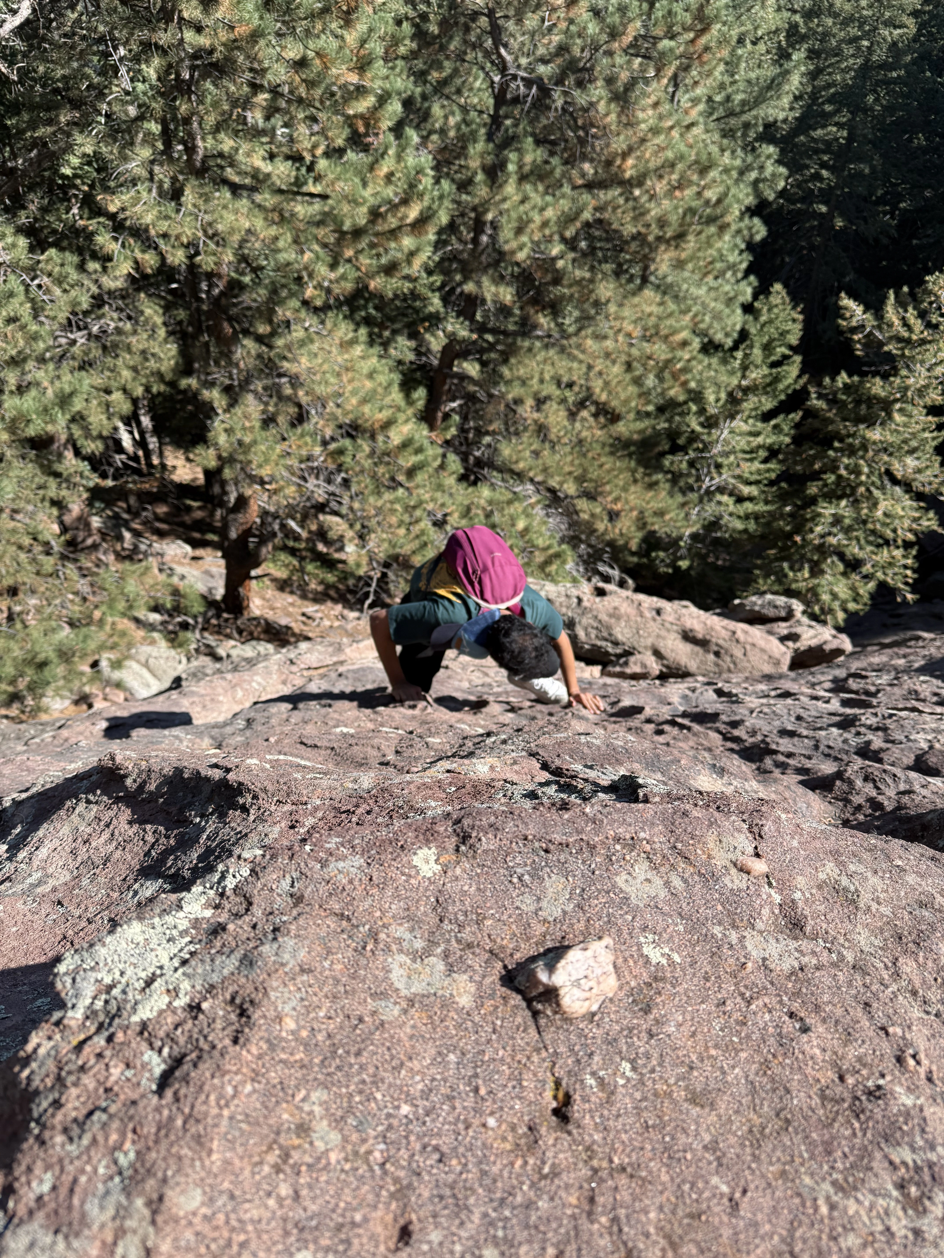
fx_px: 873
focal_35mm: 24
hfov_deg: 56.8
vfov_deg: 71.6
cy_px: 629
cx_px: 472
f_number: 1.78
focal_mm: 6.76
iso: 80
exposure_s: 1/2299
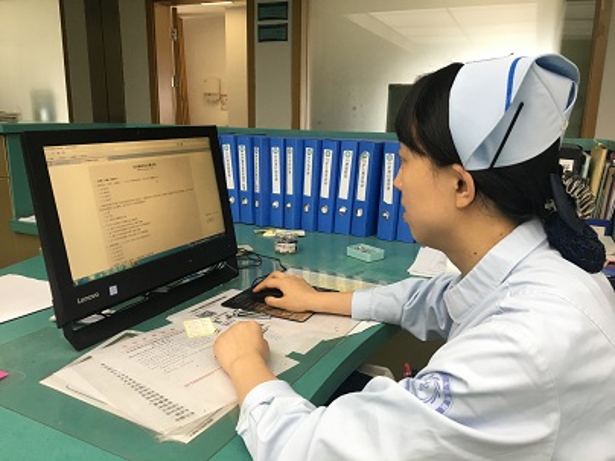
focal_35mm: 29
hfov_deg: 61.7
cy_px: 230
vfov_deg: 48.2
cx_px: 308
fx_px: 515
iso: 50
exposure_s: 1/33
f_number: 2.2
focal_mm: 4.15
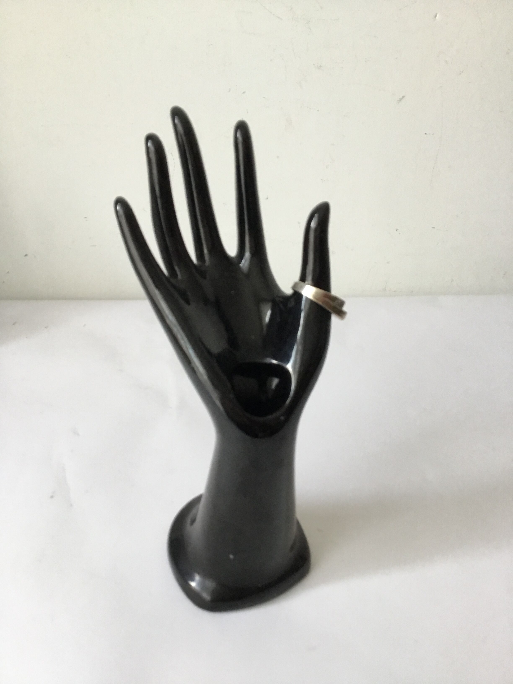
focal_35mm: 31
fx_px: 613
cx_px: 256
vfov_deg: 58.4
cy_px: 342
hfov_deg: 45.4
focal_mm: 3.3
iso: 125
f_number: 2.4
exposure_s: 1/33
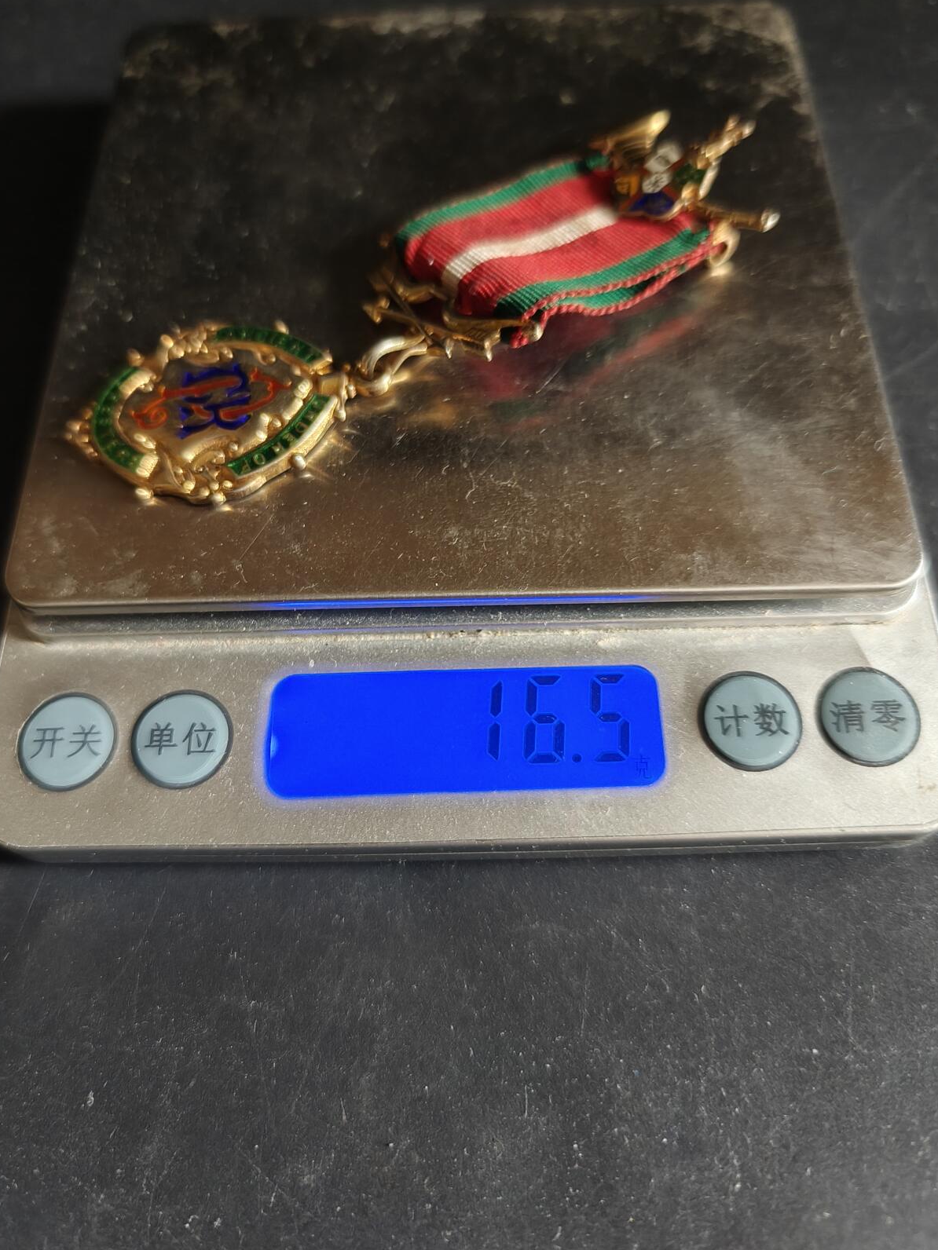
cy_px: 601
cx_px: 461
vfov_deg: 67.3
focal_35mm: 26
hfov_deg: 53.1
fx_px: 939
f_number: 1.6
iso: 250
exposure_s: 1/50
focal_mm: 6.06
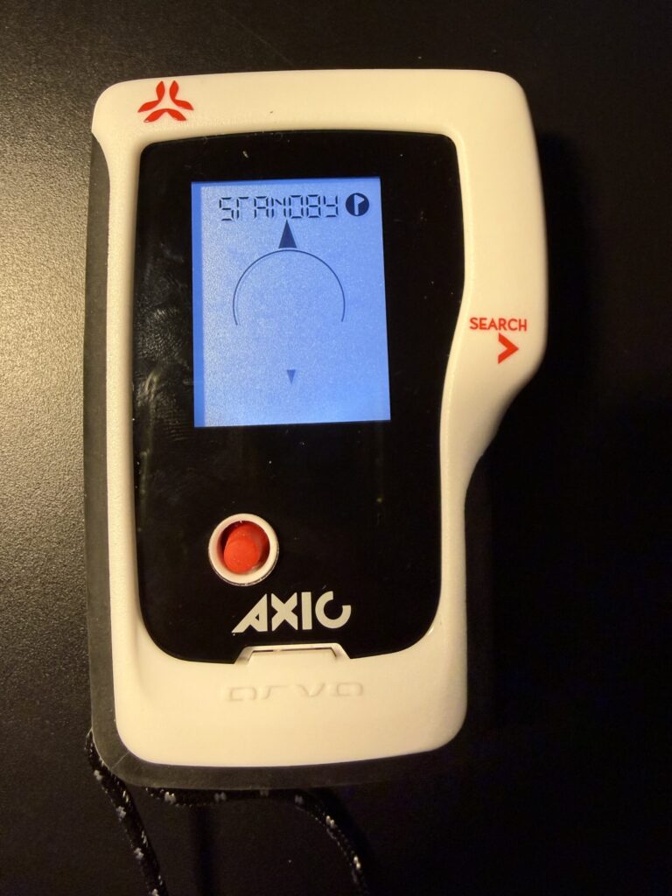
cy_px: 448
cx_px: 336
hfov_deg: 56.8
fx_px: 621
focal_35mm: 24
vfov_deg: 71.6
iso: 320
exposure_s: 1/50
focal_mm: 2.22
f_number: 2.2
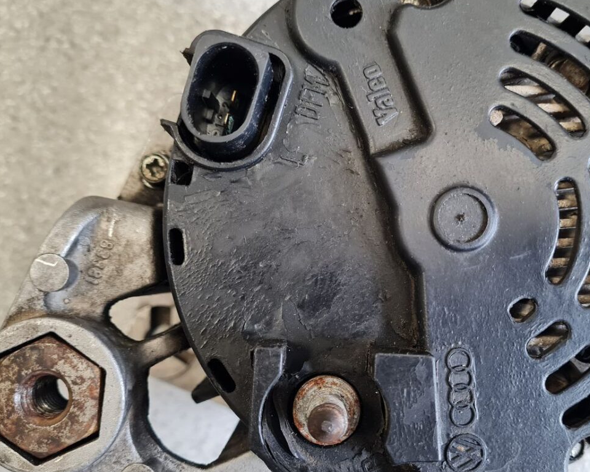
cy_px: 258
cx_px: 340
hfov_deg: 48.9
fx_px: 646
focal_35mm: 37
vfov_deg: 40.1
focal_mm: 5.4
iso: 160
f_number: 1.8
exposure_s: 1/50
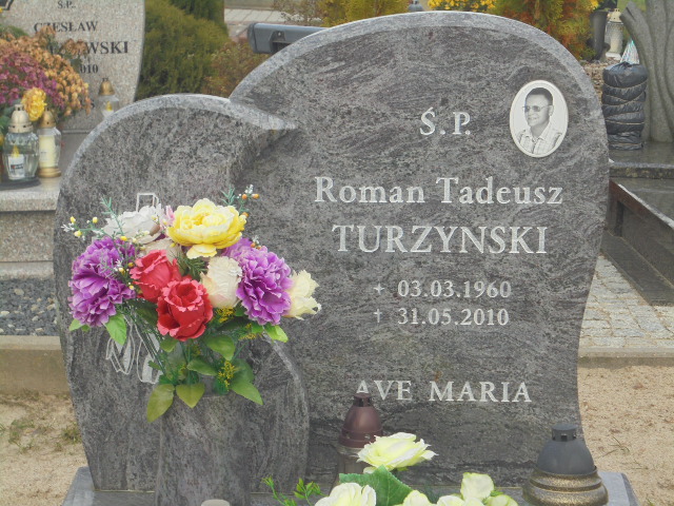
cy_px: 253
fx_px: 1616
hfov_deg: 23.6
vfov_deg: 17.8
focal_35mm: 83
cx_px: 337
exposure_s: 1/50
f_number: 6.7
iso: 100
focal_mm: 14.9
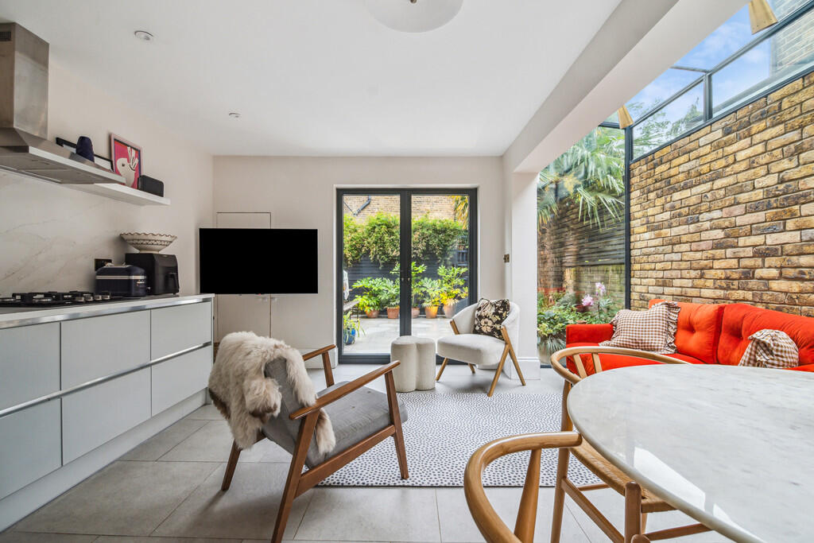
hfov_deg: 96.7
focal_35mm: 16
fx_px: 362
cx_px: 407
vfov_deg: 73.8
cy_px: 272
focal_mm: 16
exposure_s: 1/30
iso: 1600
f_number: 10
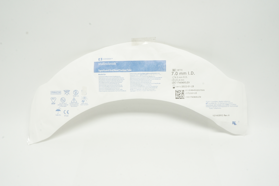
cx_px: 140
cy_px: 93
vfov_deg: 34.1
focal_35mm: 39
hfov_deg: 49.6
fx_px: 302
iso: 400
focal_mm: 26
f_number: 20
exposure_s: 1/5
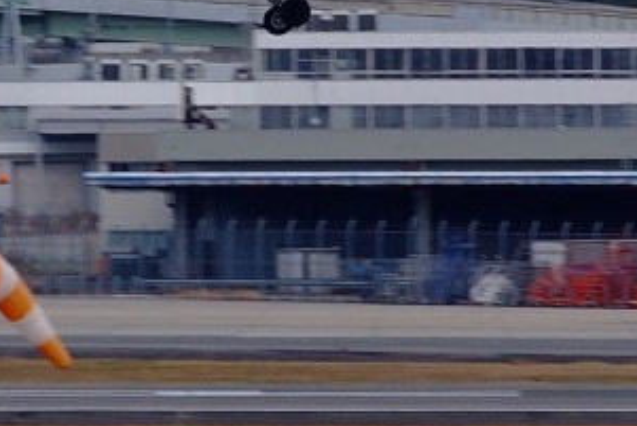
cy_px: -20
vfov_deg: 1.3
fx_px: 18056
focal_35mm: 1020
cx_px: 197
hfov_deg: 2.0
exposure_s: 1/225
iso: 640
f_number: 13
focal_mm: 200
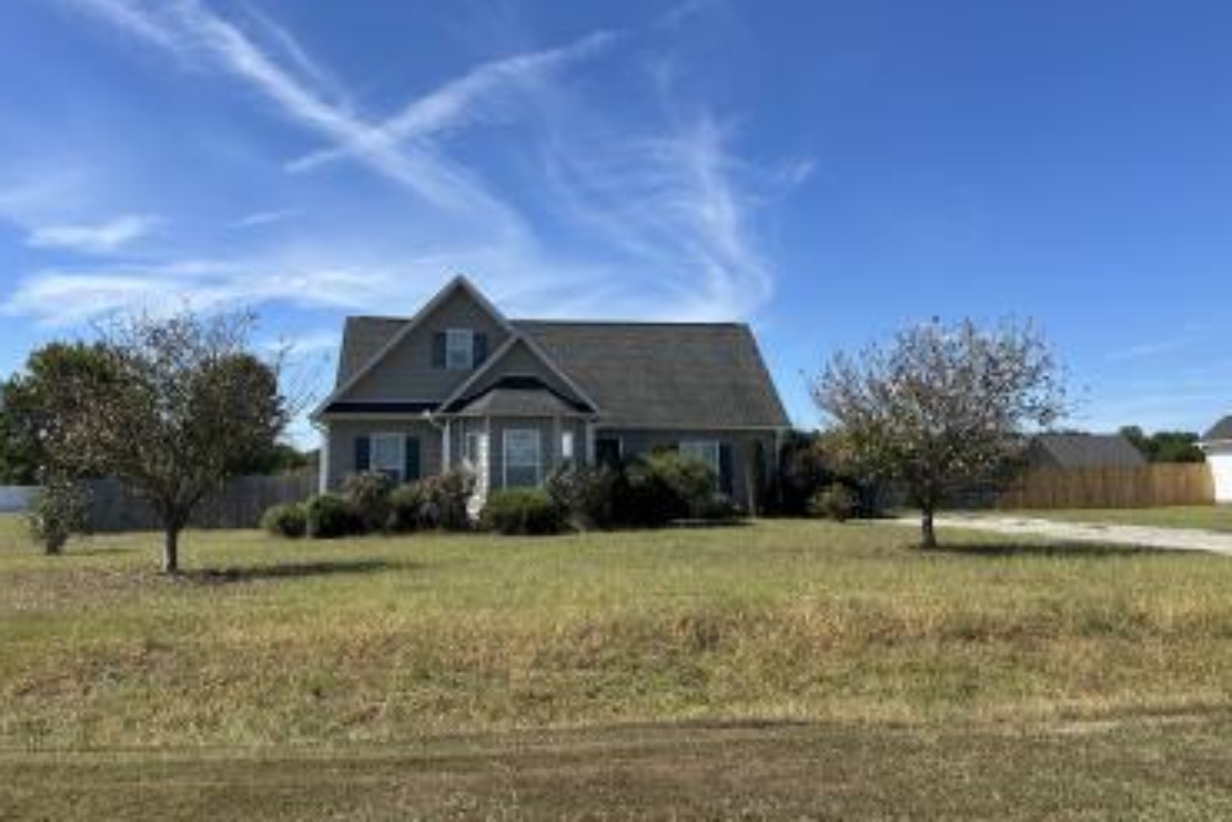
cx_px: 573
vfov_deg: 47.9
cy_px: 389
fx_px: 924
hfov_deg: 67.3
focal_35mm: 27
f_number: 1.78
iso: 80
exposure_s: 1/4016
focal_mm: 6.86
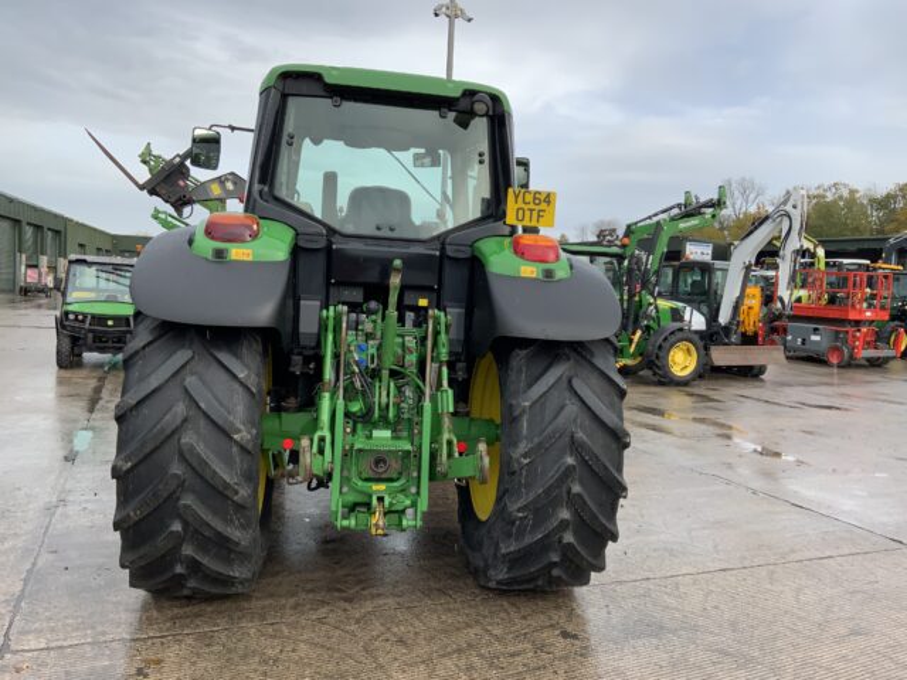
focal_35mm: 29
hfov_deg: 61.7
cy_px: 340
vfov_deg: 48.2
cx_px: 454
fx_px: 760
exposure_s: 1/478
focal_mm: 3
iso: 16
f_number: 1.8
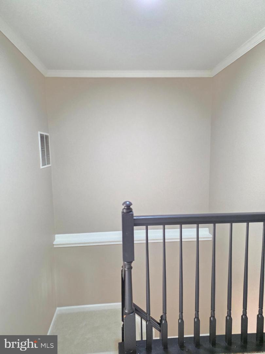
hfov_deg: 58.9
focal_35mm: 23
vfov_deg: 73.9
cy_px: 177
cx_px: 132
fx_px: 235
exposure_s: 1/120
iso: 2000
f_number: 1.7
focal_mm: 6.25
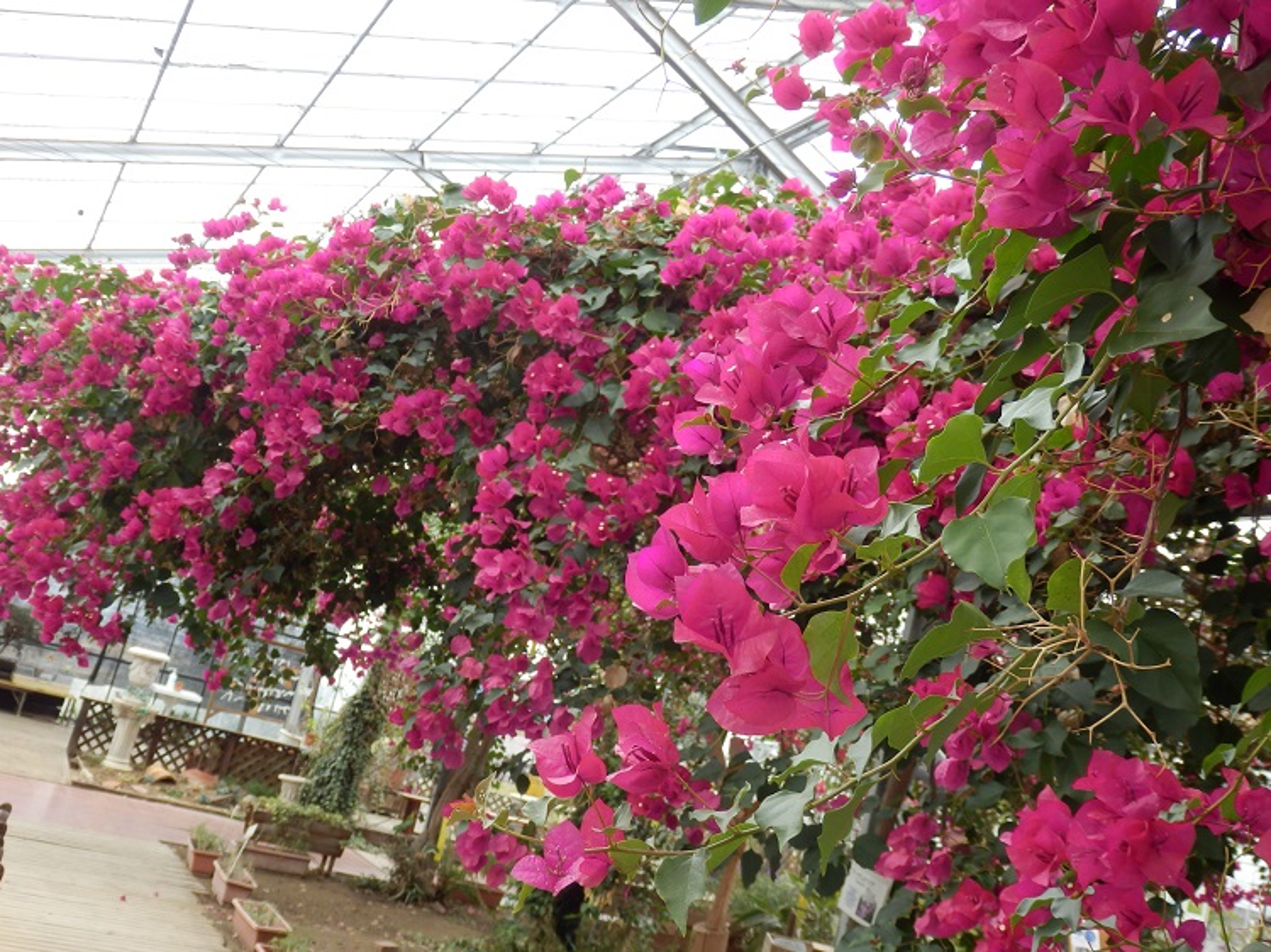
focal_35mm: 37
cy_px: 476
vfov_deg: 38.6
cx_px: 636
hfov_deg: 50.2
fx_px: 1358
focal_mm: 6.6
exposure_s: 1/60
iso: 80
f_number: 3.6
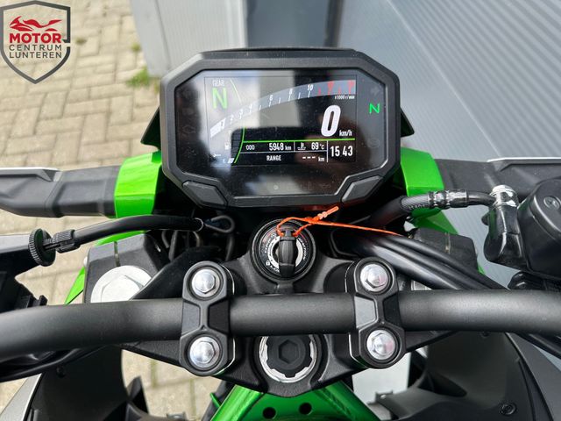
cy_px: 210
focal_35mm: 24
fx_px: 389
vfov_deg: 56.8
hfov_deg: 71.6
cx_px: 280
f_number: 1.78
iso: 80
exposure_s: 1/386
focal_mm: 6.86
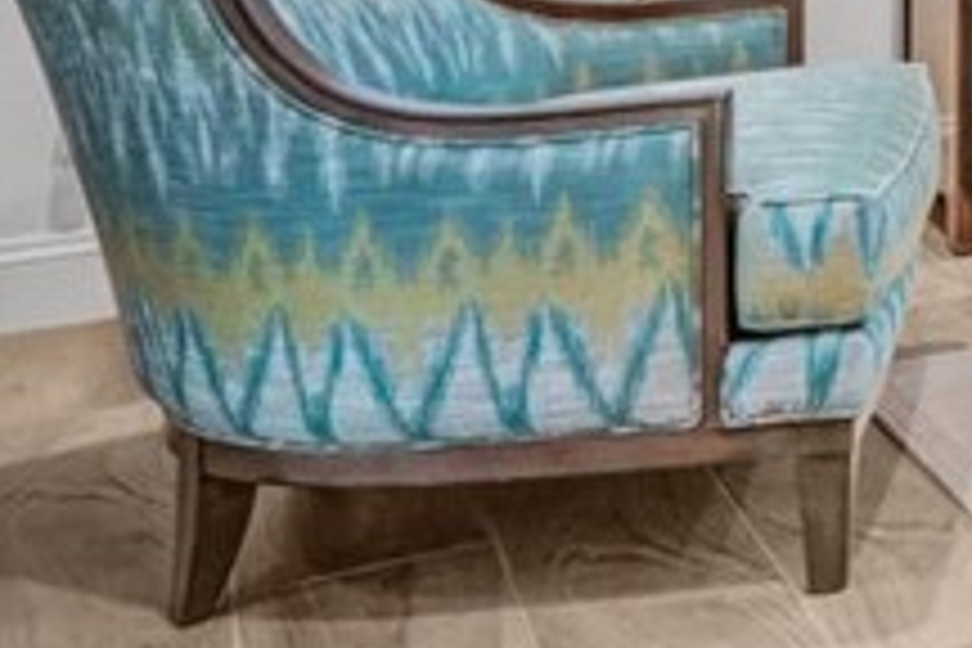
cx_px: 1940
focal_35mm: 71
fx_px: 1917
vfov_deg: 16.7
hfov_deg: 18.6
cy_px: -439
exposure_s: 1/20
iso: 1600
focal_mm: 10
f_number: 11
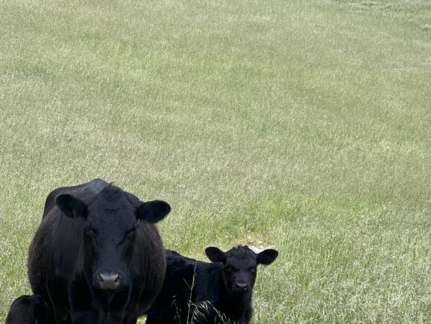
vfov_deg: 10.7
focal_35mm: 138
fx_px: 1719
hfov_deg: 14.2
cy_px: 248
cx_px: 89
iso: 32
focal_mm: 9
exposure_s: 1/121
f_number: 2.8
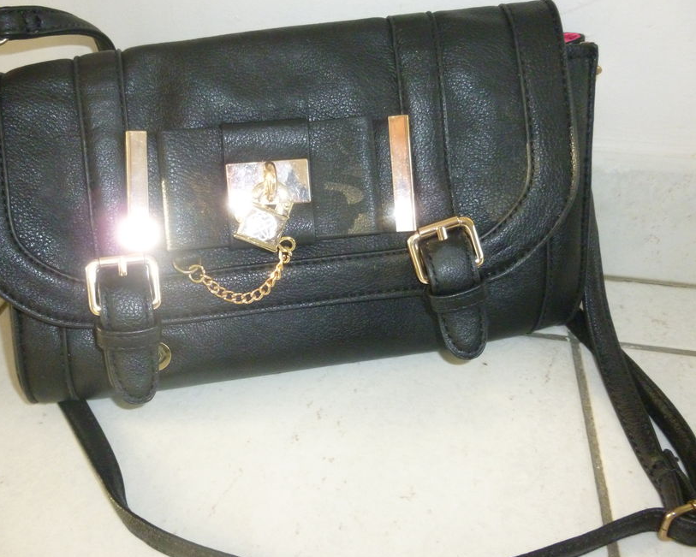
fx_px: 618
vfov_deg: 48.5
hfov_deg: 58.1
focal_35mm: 30
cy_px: 270
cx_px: 269
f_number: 3.1
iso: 400
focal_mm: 4.5
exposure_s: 1/60
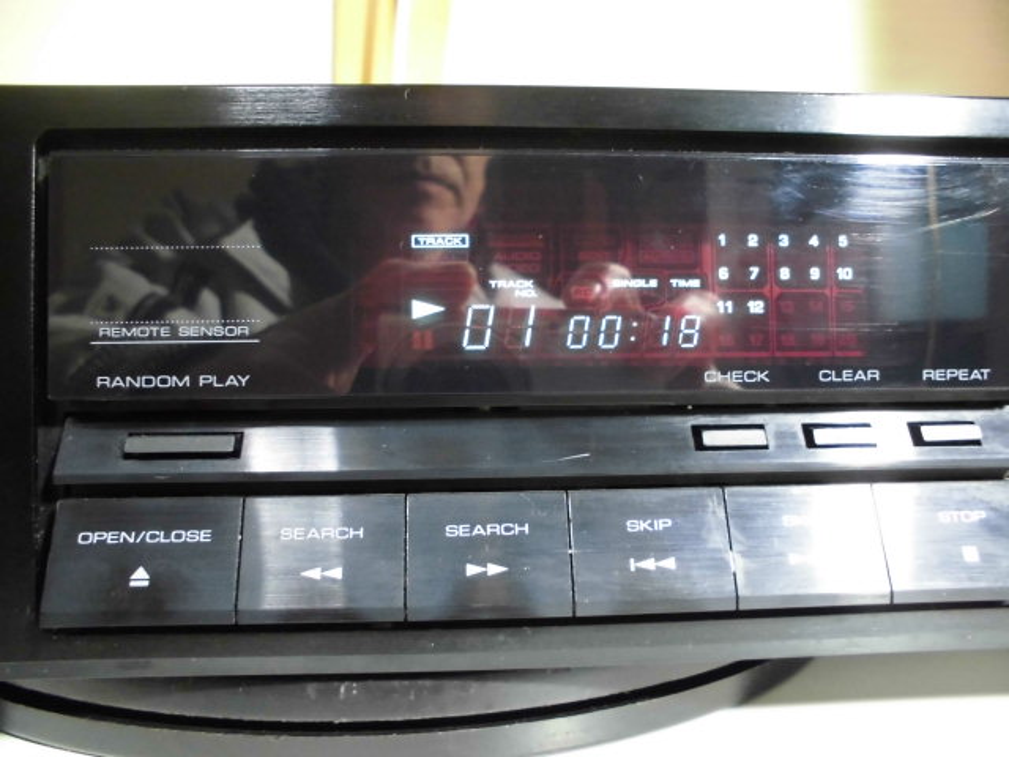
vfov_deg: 53.1
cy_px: 378
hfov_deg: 67.3
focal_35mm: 26
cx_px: 504
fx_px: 758
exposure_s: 1/3.33
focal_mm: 4.6
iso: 400
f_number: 3.5
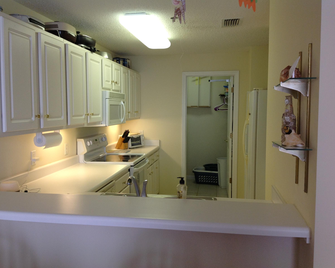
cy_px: 134
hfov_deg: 49.1
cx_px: 161
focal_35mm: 37
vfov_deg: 40.1
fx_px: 367
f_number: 2.4
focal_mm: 4.28
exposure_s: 1/40
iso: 64
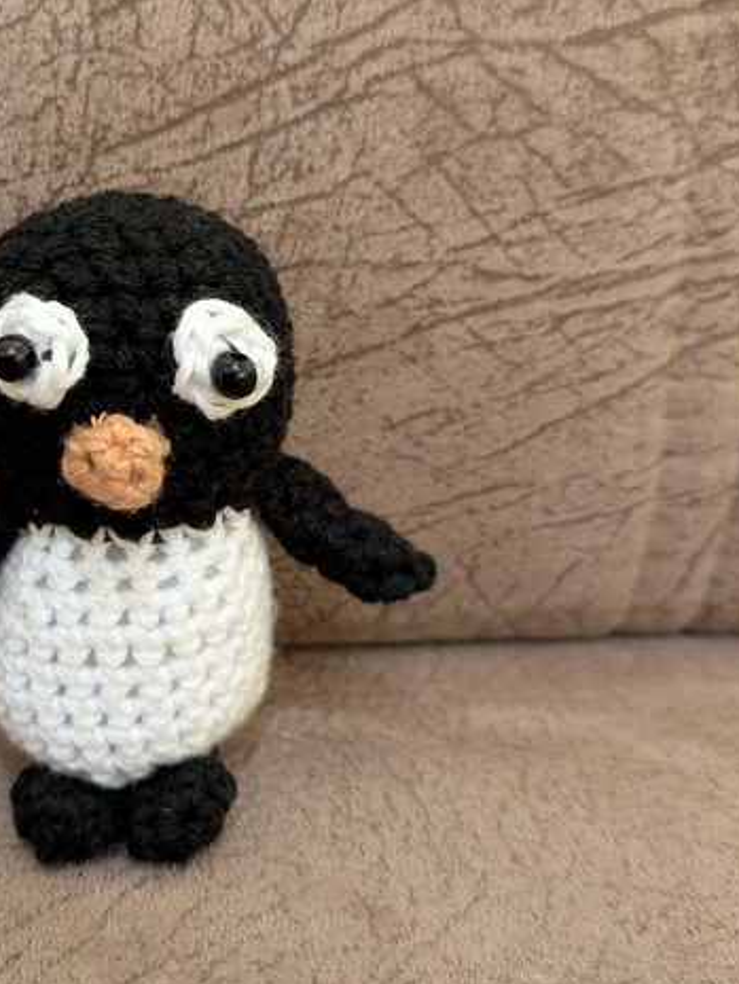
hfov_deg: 32.7
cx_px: 151
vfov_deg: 43.8
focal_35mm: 43
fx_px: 1223
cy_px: 470
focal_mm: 5.43
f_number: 1.89
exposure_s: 1/25
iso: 599
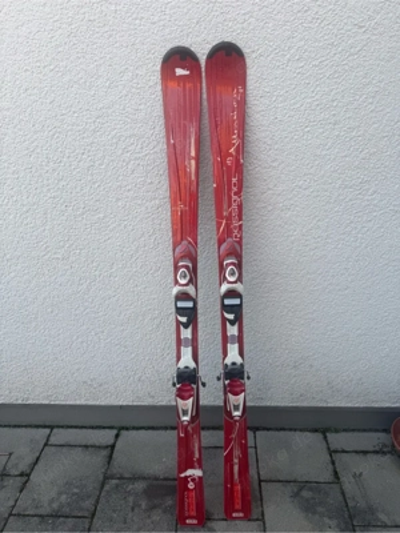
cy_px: 266
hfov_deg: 56.8
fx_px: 370
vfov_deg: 71.6
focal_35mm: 24
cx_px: 200
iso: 80
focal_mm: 6.76
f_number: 1.78
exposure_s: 1/121
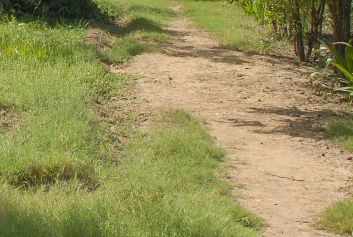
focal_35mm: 109
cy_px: 1
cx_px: -91
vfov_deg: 12.5
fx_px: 1070
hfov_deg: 17.7
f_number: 7.1
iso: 100
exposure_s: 1/125
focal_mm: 18
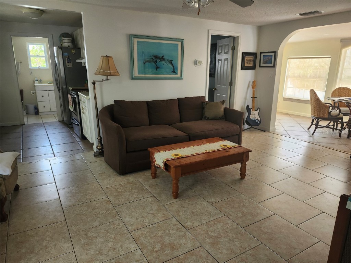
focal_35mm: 23
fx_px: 233
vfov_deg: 58.9
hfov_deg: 73.9
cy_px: 132
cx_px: 176
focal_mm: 5.54
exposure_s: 1/180
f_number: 1.8
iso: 250
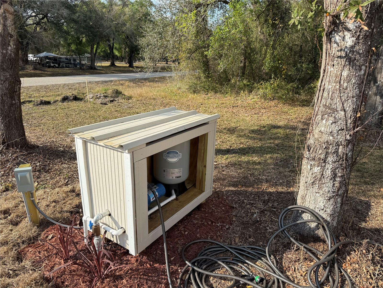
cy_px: 144
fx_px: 266
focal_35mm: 24
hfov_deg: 71.6
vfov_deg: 56.8
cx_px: 192
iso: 80
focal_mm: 6.76
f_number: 1.78
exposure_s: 1/2169
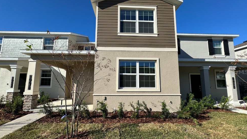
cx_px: 119
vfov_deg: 67.1
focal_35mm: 16
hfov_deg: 99.3
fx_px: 105
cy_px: 72
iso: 50
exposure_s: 1/2273
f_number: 2.2
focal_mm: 2.22
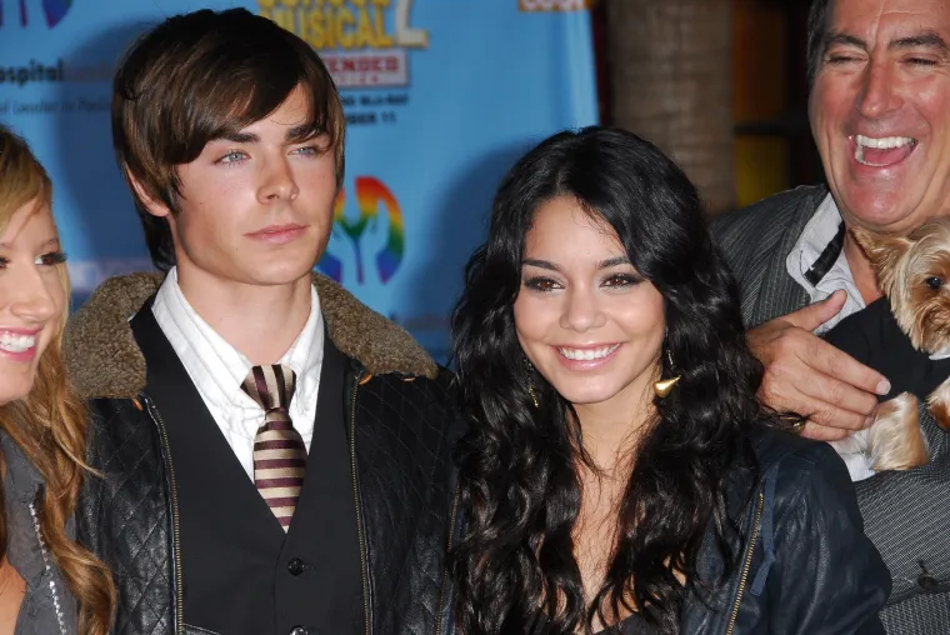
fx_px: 4159
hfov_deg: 13.0
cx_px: 475
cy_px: 318
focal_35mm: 158
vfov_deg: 8.7
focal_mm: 105
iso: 200
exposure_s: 1/160
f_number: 7.1
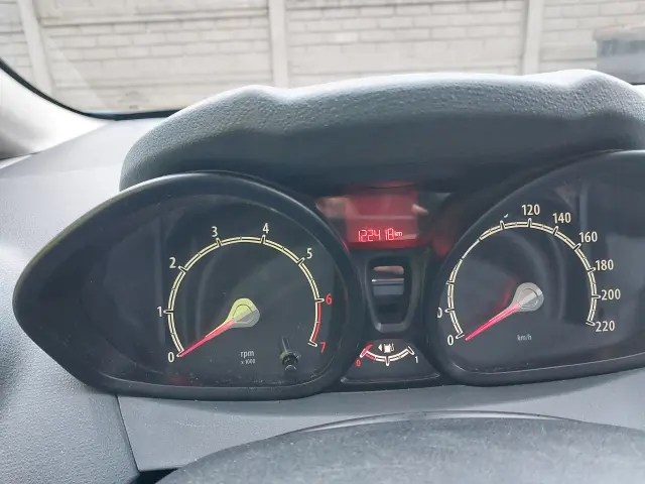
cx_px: 322
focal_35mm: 30
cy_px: 242
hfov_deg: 60.0
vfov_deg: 46.8
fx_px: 559
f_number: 1.8
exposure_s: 1/50
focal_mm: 4.6
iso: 320
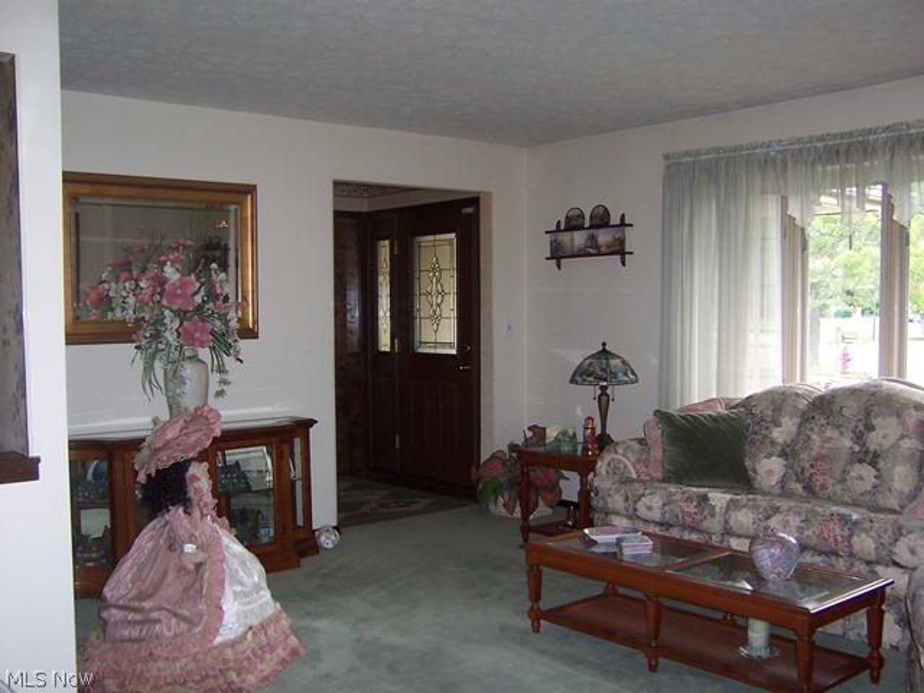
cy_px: 346
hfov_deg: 51.4
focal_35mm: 36
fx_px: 961
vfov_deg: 39.7
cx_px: 462
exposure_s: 1/60
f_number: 2.8
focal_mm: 5.6
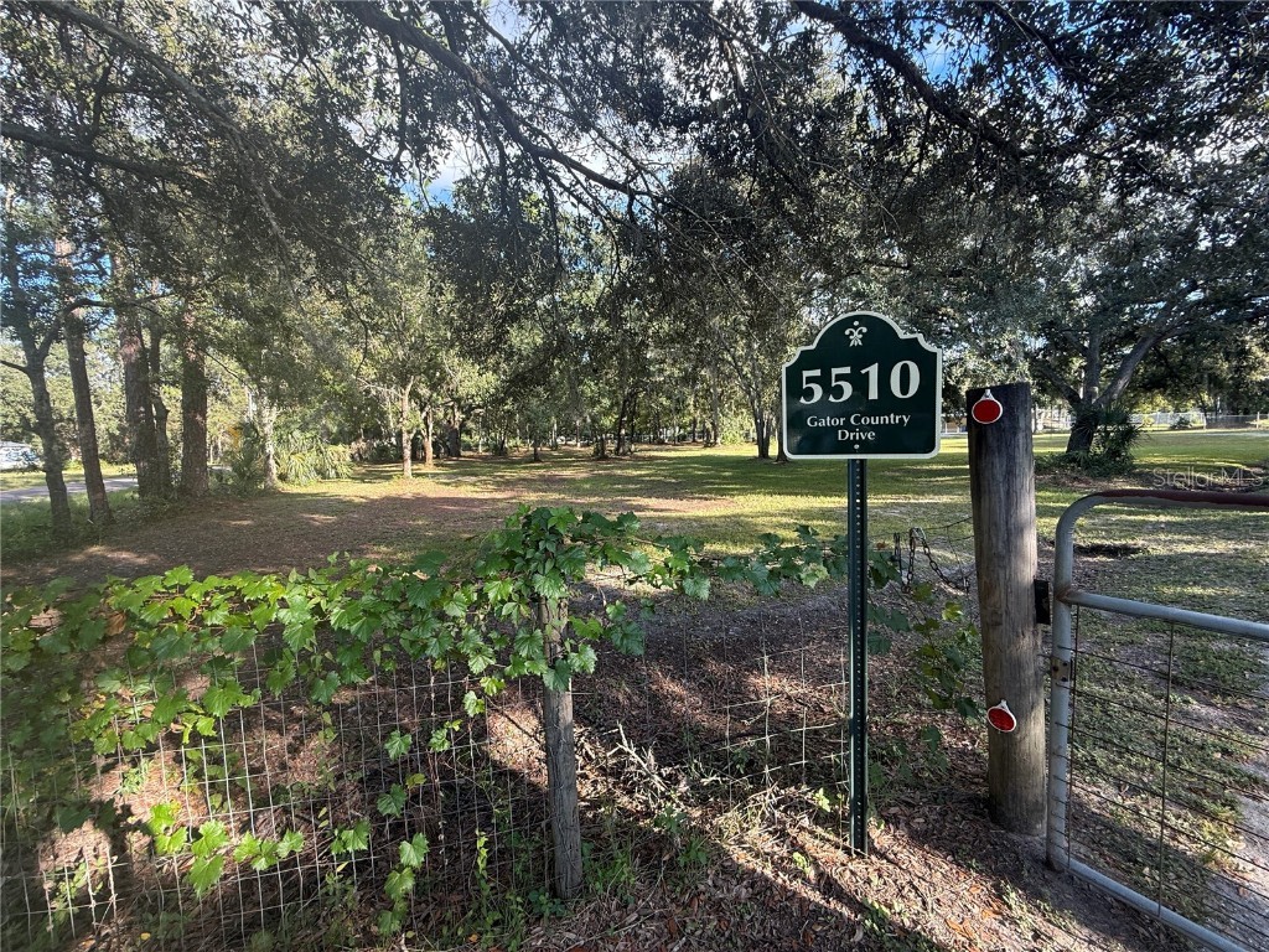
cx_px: 634
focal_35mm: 14
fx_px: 513
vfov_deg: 85.7
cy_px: 476
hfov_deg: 102.1
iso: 50
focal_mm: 2.22
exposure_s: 1/154
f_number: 2.2
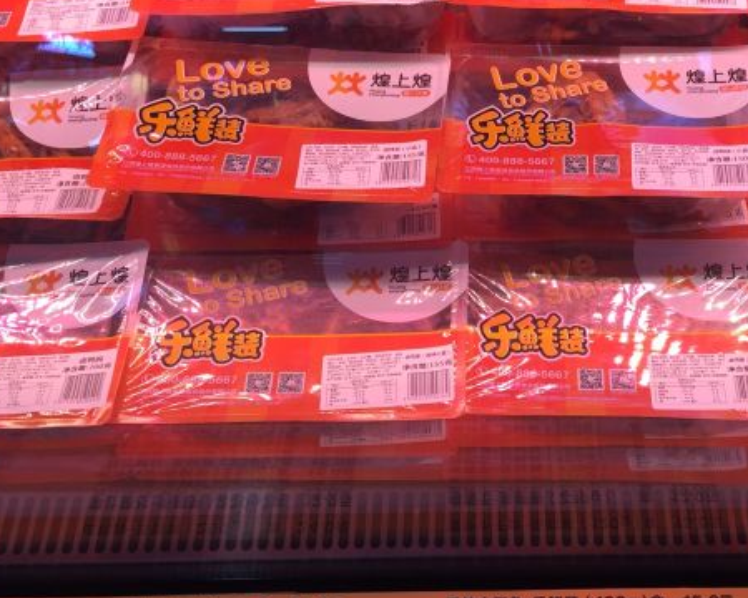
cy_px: 431
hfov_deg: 41.4
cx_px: 509
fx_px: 974
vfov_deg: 33.6
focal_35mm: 44
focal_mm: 4.15
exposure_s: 1/100
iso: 50
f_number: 2.2
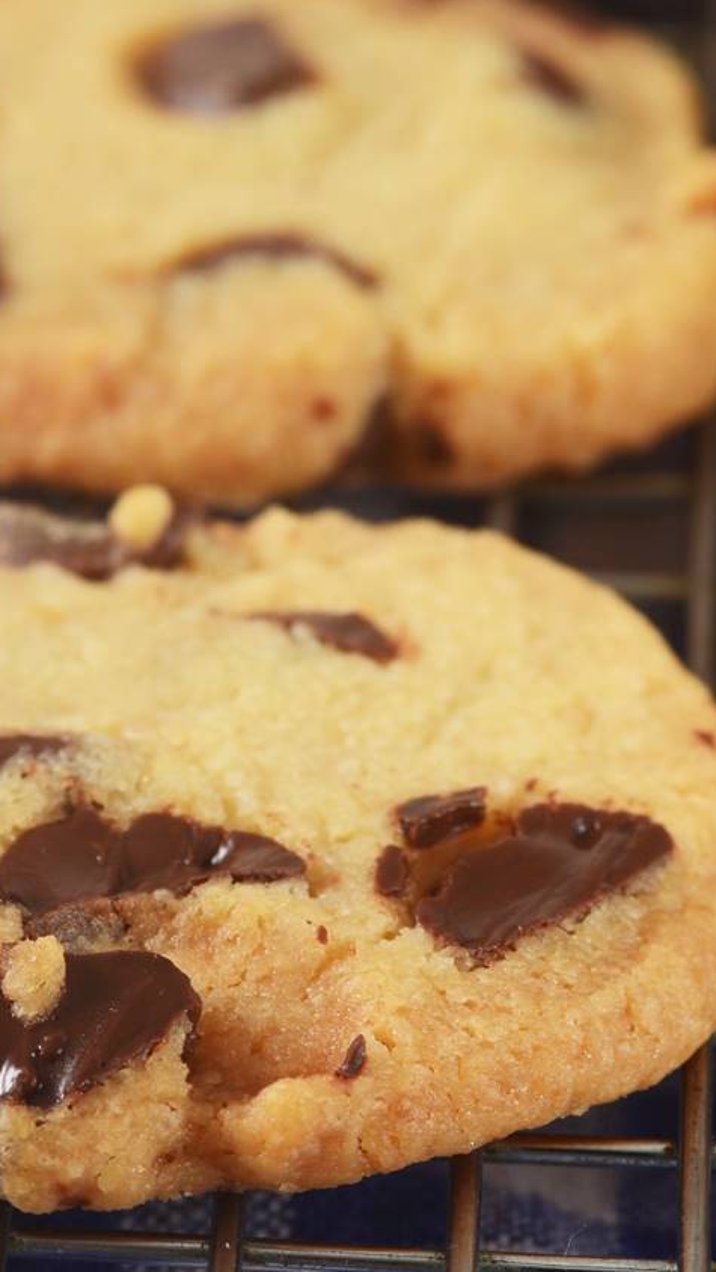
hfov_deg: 4.9
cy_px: 636
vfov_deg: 8.6
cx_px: 36
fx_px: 8428
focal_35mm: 250
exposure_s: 1/30
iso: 100
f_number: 8
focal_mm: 105
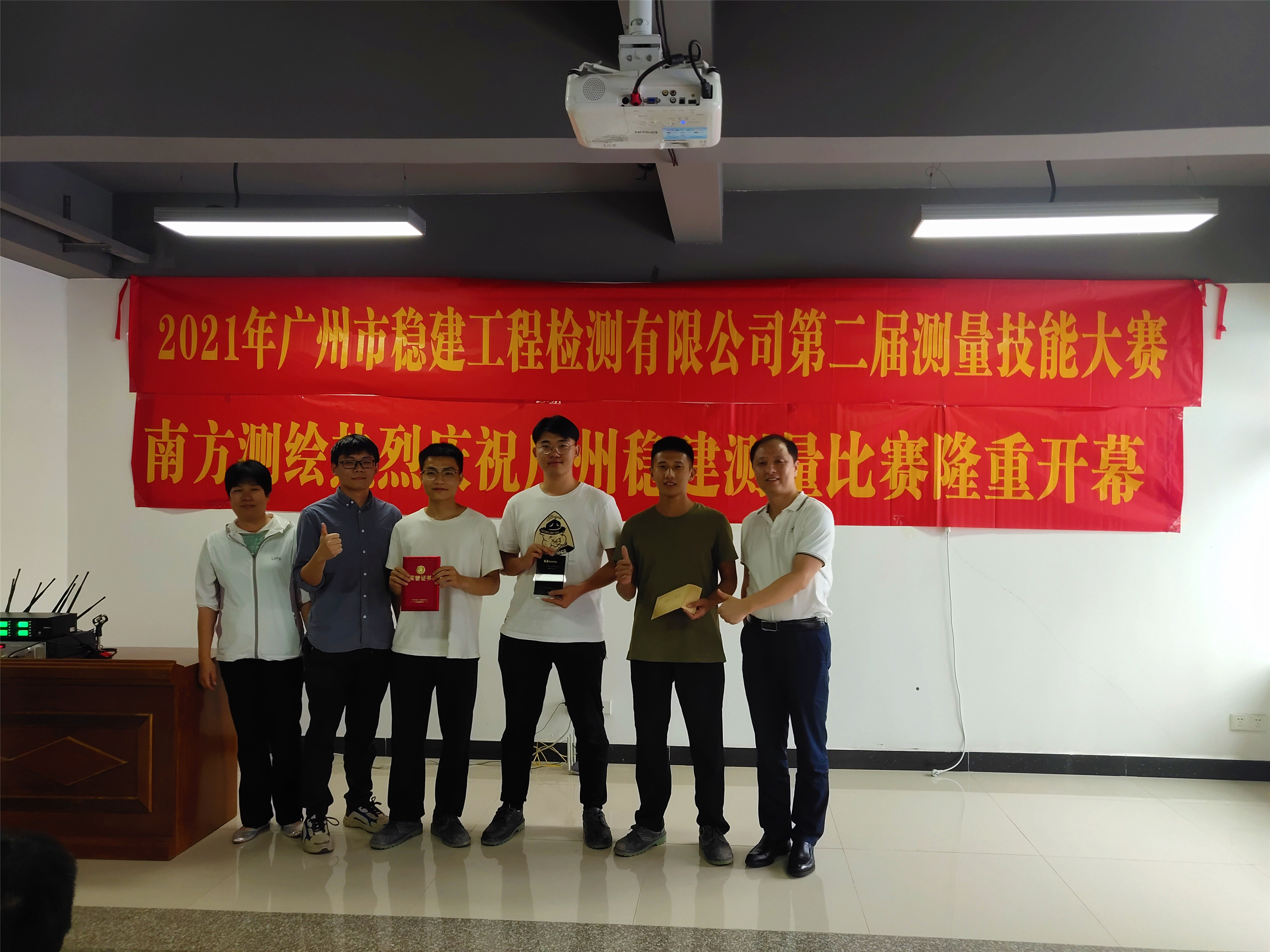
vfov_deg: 46.8
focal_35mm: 30
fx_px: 1101
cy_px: 476
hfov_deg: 60.0
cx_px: 635
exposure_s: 1/50
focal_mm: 4.35
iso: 208
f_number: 1.8
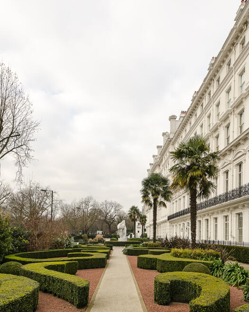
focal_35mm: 22
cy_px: 160
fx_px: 203
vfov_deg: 75.0
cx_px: 121
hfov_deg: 63.1
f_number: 9
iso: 160
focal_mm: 10
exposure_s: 1/40
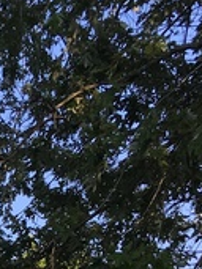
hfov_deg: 10.2
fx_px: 1021
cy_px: 429
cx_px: -239
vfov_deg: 13.9
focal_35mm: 131
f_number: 2.2
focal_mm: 4.15
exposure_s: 1/565
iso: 25
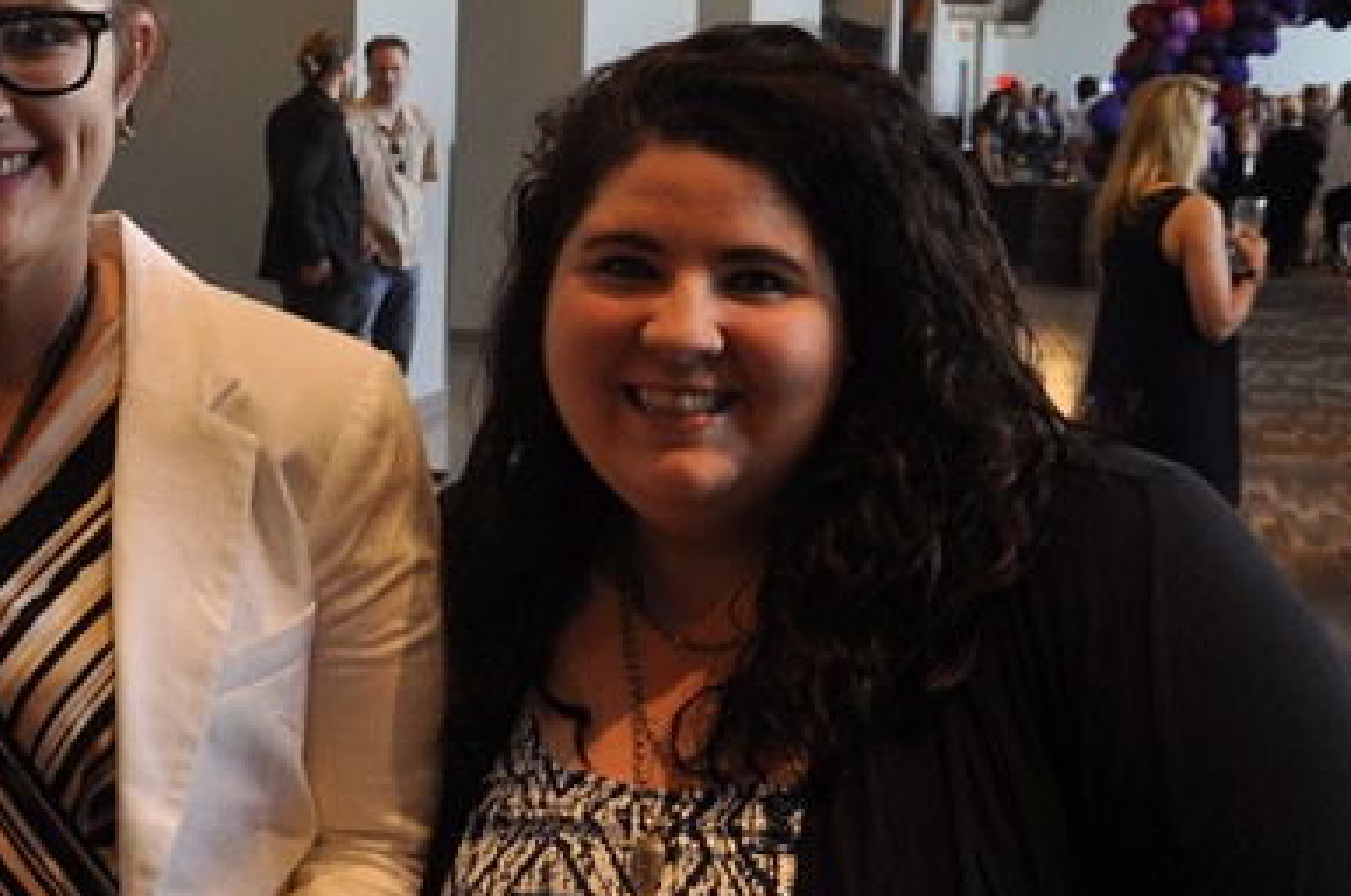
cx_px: 130
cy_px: 588
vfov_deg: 19.3
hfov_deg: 27.8
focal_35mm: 70
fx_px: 2623
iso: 400
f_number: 5
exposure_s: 1/60
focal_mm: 18
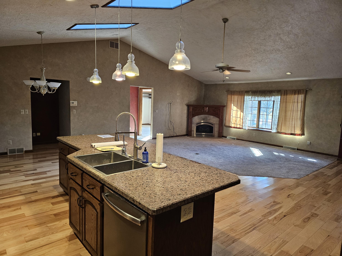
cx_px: 171
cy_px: 128
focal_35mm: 23
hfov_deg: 73.9
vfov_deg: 58.9
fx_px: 227
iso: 400
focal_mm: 6.3
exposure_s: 1/120
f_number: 1.7
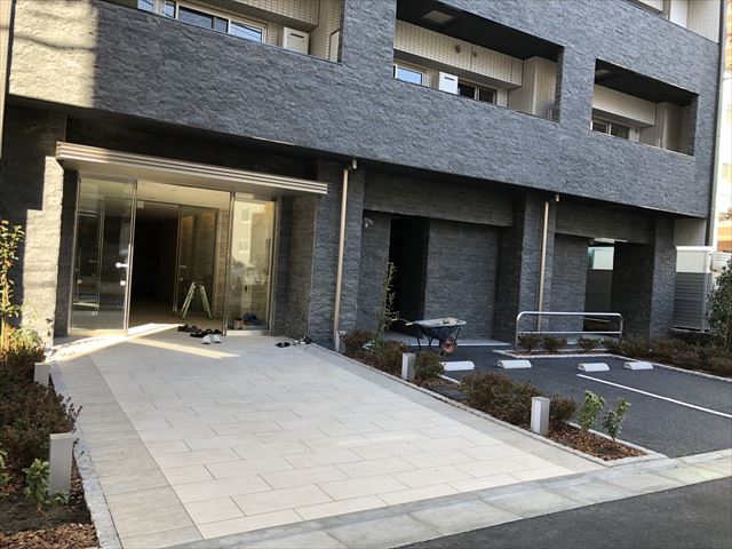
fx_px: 592
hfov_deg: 63.4
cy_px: 274
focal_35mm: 28
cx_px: 366
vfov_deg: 49.7
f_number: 1.8
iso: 25
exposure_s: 1/120
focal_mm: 3.99
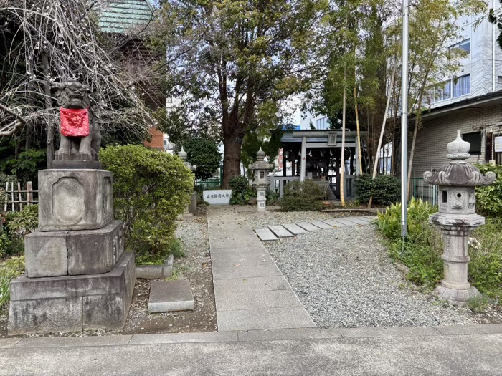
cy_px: 188
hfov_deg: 67.3
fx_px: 377
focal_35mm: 26
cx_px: 251
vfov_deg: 53.1
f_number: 1.6
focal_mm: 5.96
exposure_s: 1/240
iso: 40
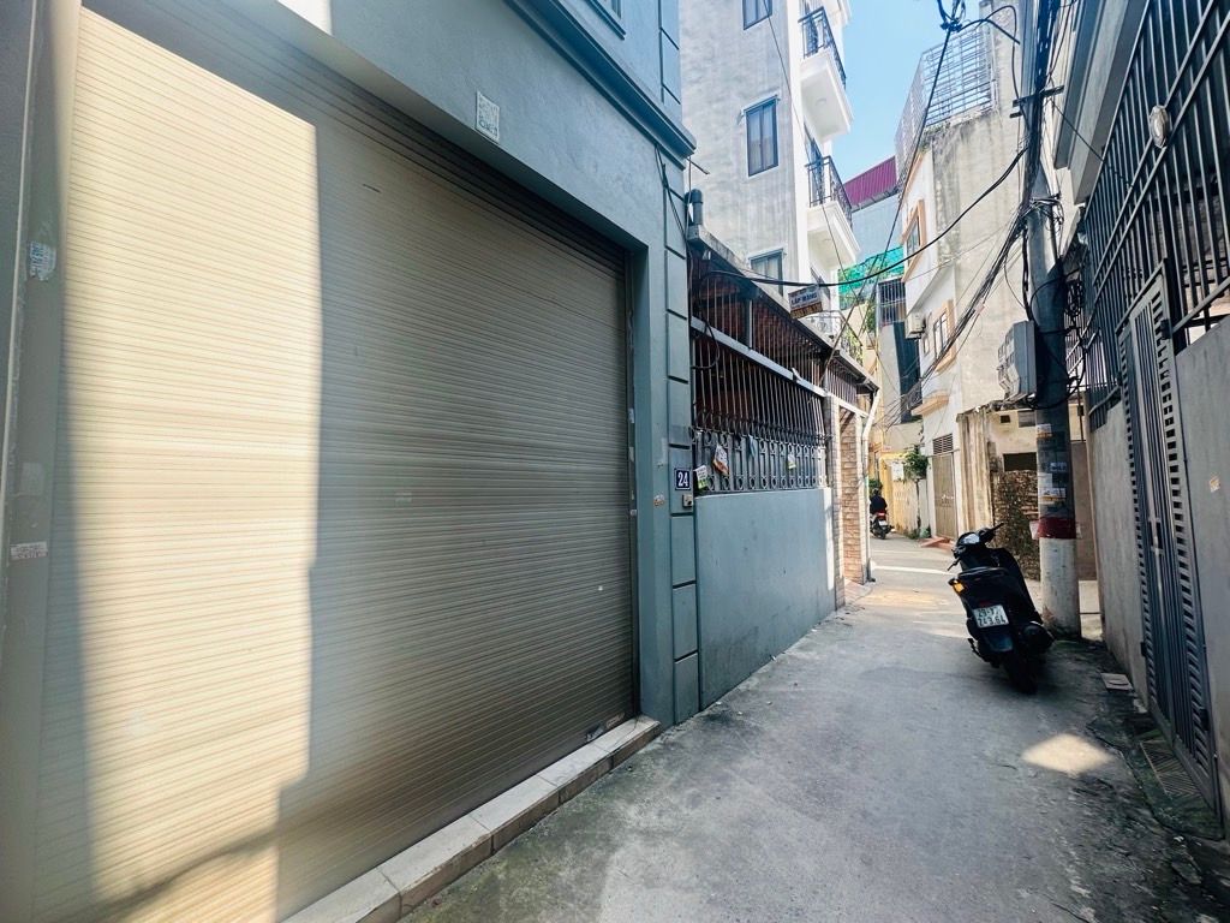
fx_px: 497
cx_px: 615
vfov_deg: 85.7
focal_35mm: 14
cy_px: 462
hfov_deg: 102.1
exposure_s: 1/173
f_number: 2.2
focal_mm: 2.22
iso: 40
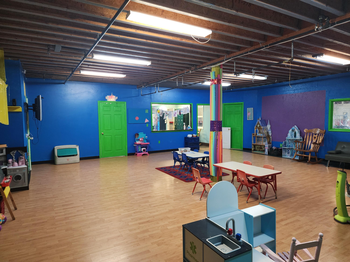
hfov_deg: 73.9
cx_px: 175
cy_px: 131
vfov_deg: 58.9
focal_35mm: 23
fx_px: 233
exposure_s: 1/120
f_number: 1.8
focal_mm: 6.4
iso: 500
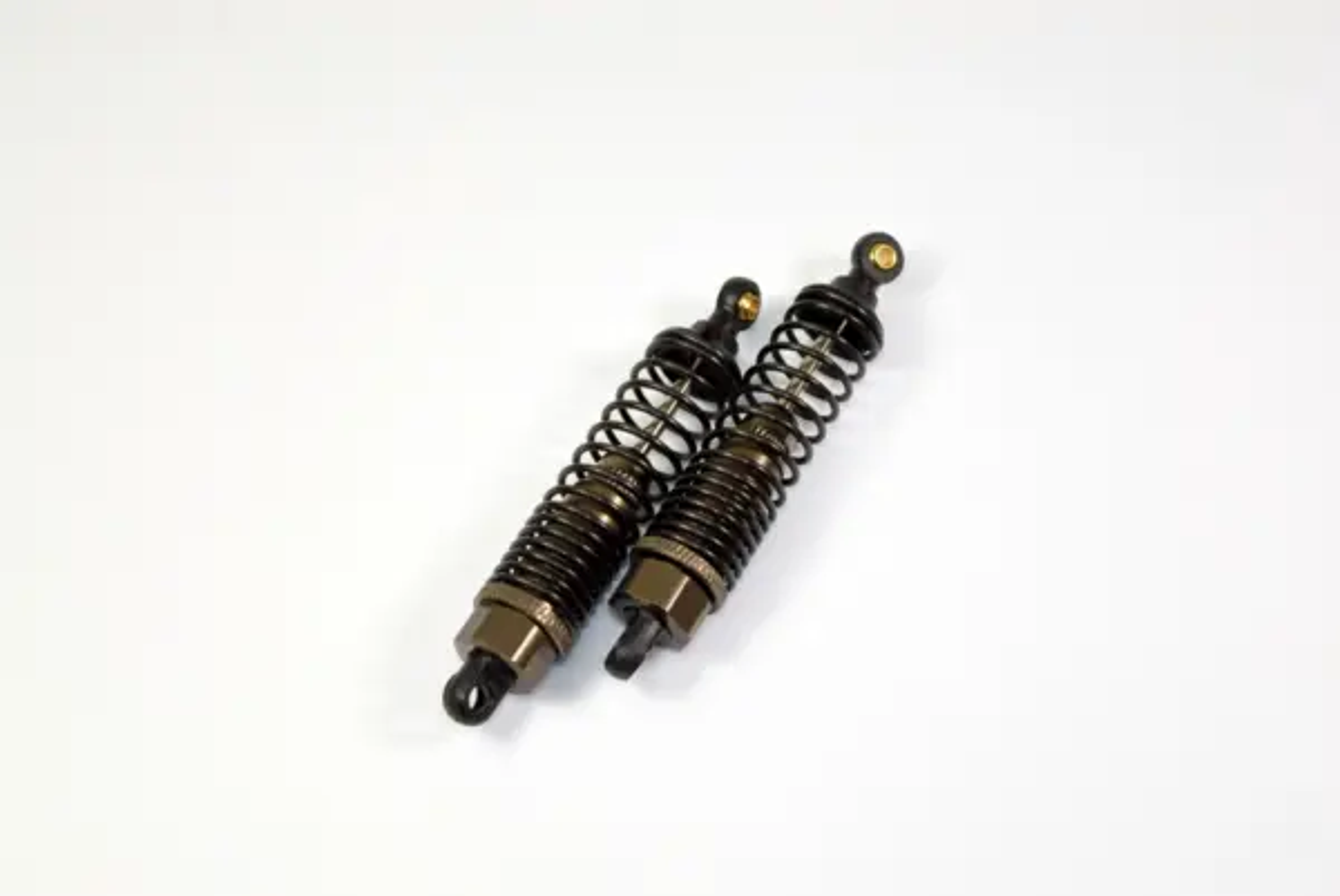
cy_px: 448
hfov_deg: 24.6
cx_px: 670
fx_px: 3073
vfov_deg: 16.6
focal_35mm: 82
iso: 100
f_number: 5.6
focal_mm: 55
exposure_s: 1/50
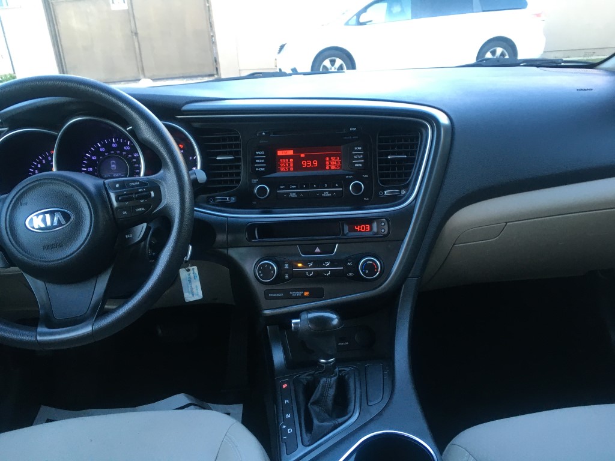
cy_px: 230
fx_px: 515
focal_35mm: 29
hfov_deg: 61.7
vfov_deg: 48.2
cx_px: 308
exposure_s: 1/30
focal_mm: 4.15
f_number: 2.2
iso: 64
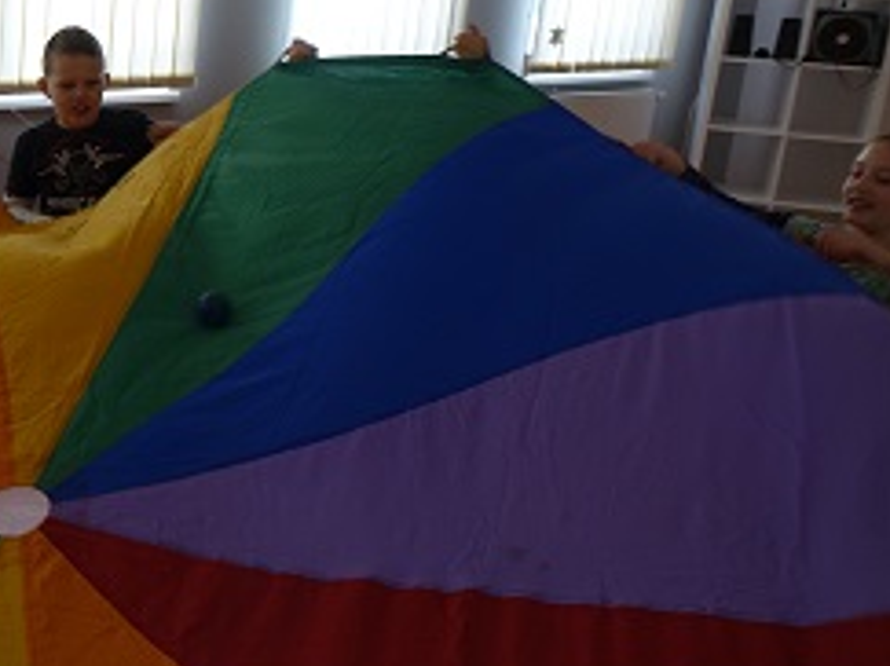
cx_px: -77
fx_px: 1336
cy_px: 276
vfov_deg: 28.0
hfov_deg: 32.6
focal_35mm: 52
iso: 125
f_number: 2.8
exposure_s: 1/40
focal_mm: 8.83
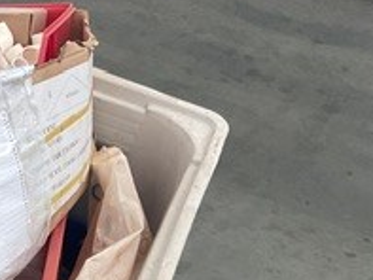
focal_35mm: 94
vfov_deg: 15.4
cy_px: 303
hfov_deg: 18.1
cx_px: -220
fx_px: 1014
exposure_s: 1/120
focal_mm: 3
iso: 64
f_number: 1.8
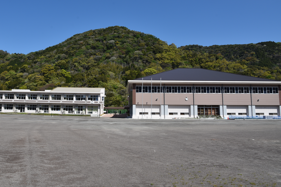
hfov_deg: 61.6
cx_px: 119
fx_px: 234
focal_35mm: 30
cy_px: 72
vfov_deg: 43.3
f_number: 11
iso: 200
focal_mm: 24
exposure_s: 1/500
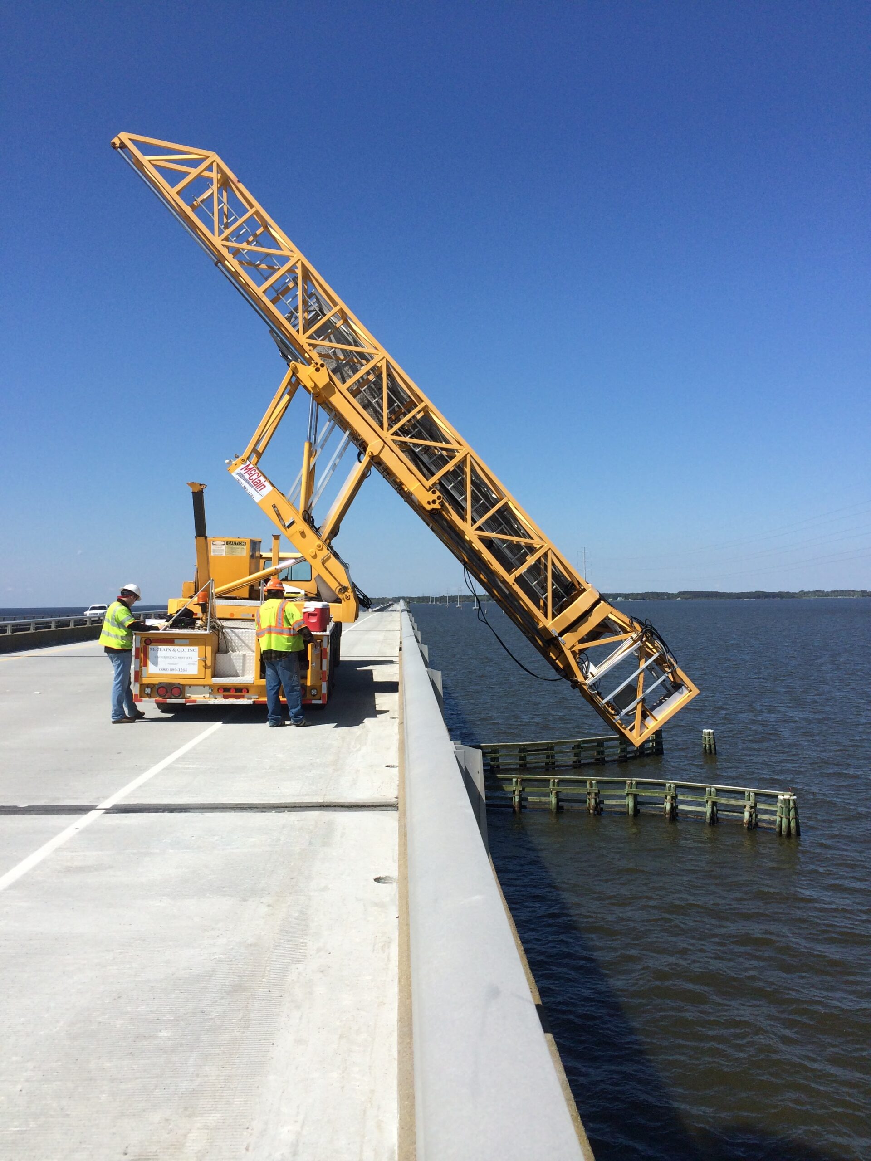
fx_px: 1006
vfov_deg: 60.0
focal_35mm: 30
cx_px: 436
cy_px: 580
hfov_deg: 46.8
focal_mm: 4.12
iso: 40
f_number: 2.2
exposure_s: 1/3731
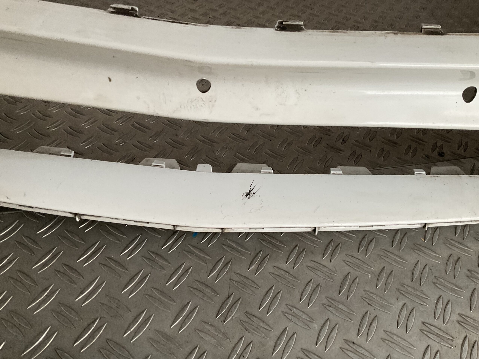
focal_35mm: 29
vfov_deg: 48.2
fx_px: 401
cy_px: 180
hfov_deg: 61.7
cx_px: 240
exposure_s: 1/60
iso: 100
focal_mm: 3
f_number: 1.8
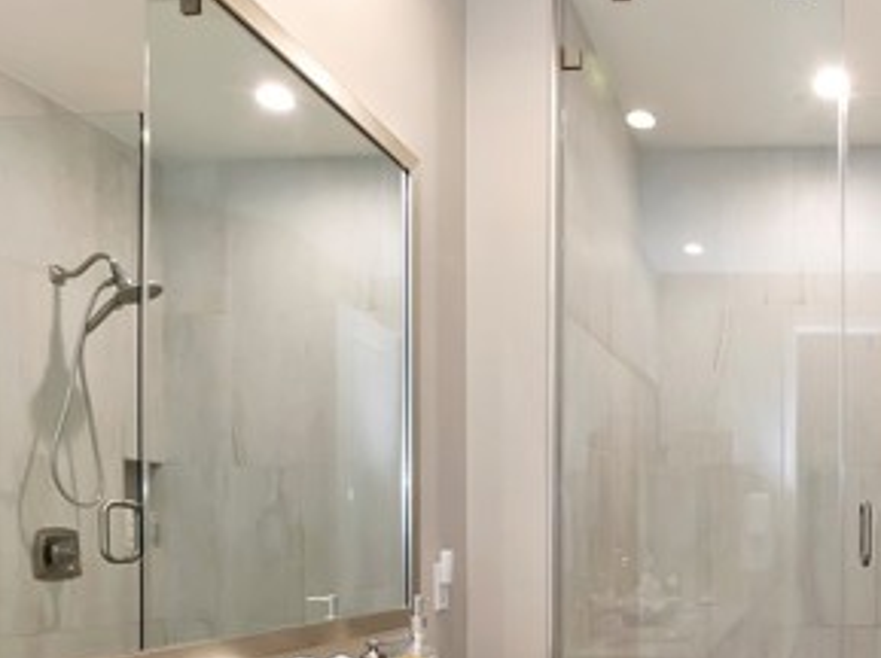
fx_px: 813
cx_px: 768
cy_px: 541
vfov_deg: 41.8
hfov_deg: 51.3
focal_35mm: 32
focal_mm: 10
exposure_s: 1/30
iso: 400
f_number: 8
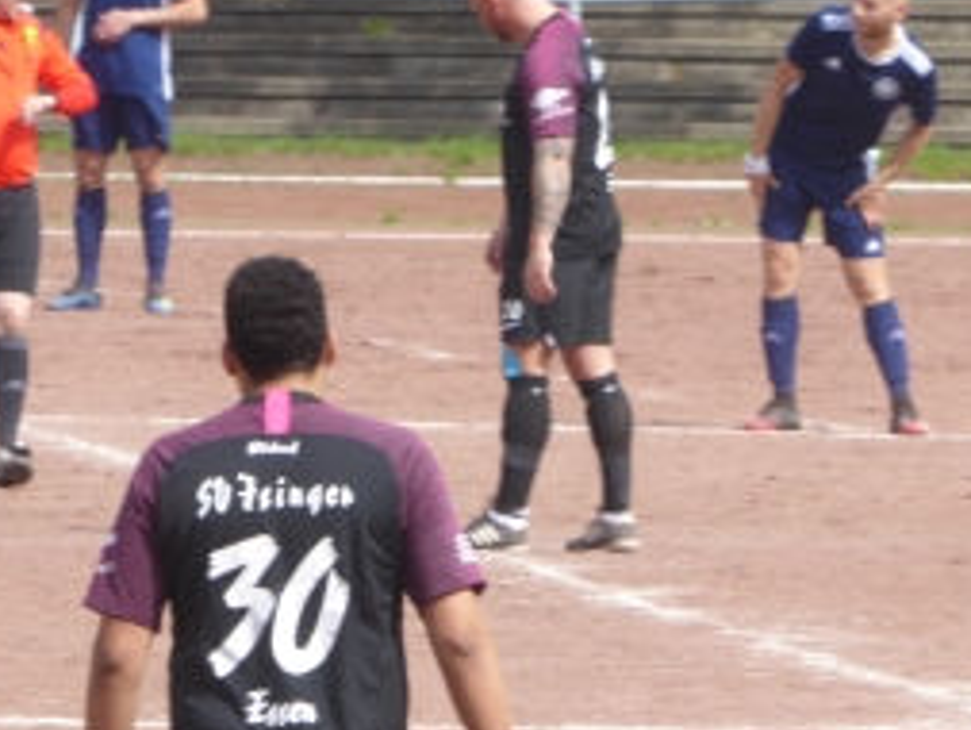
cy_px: 292
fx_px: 21553
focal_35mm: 768
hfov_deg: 2.6
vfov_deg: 1.9
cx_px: 288
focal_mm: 77.3
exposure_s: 1/160
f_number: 6
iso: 80
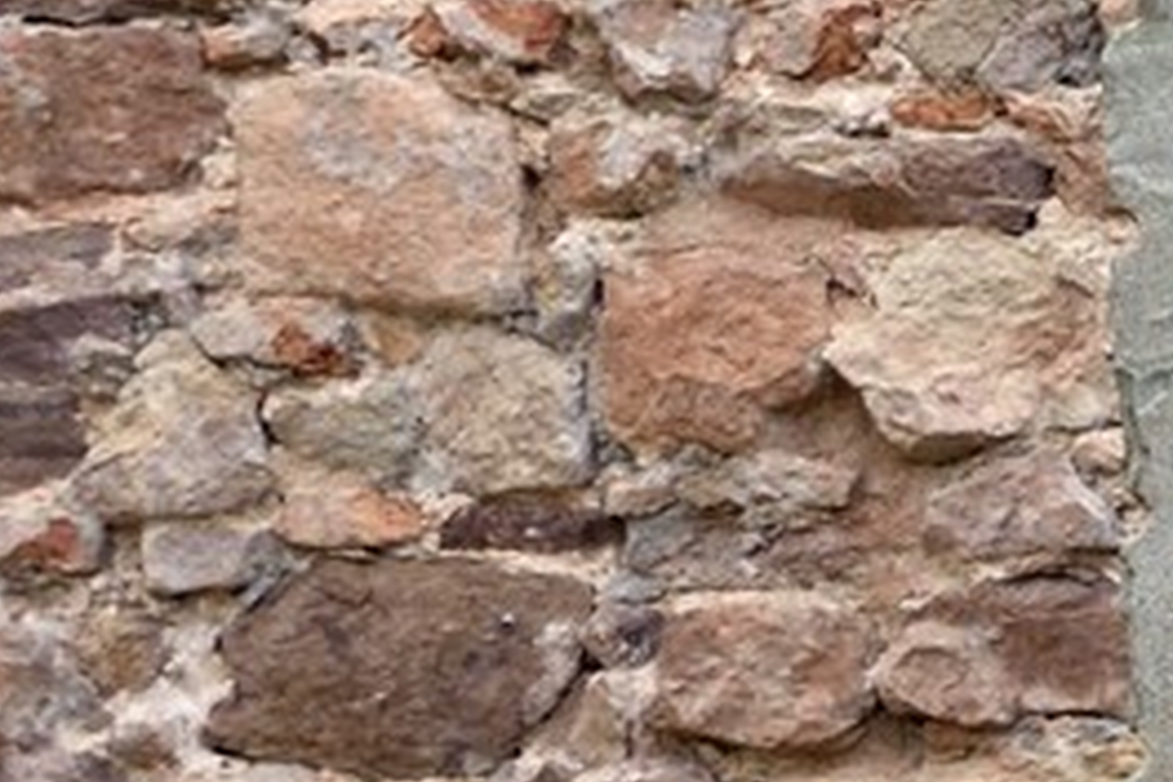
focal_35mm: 255
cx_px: 3239
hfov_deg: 7.3
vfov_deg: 5.4
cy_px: 1009
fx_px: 8308
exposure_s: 1/200
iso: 200
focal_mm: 42
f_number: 7.1
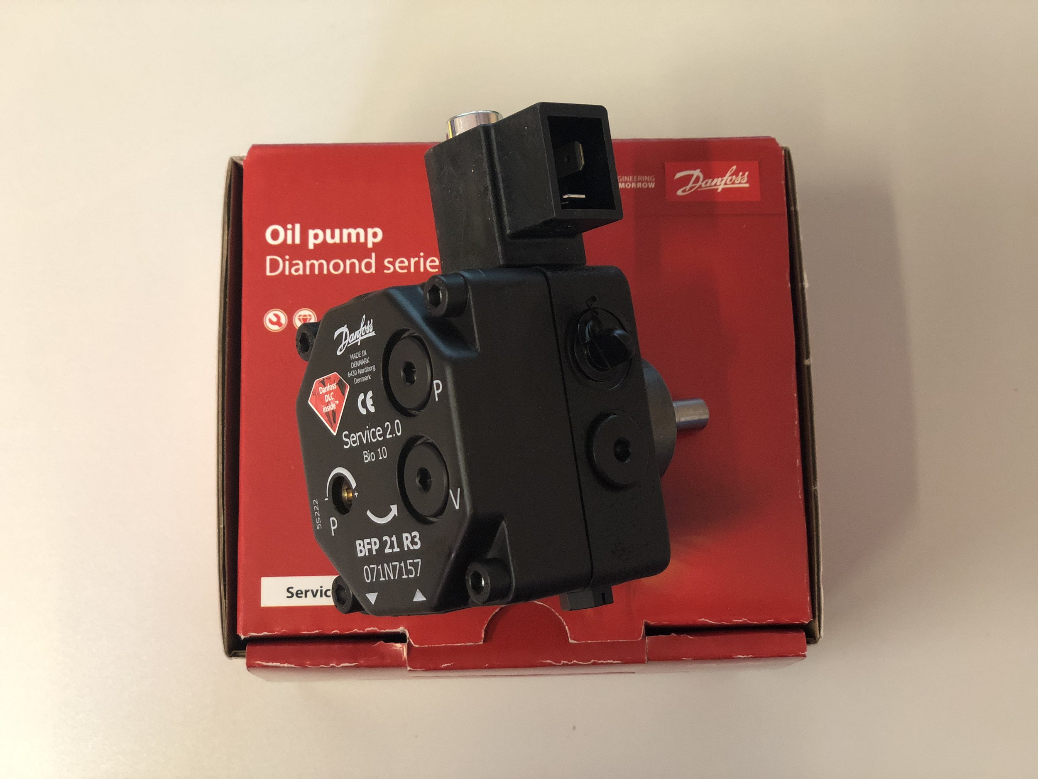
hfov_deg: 36.8
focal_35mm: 52
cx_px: 519
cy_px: 390
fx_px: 1559
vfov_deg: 28.0
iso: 125
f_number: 2.4
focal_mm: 6
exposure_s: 1/25
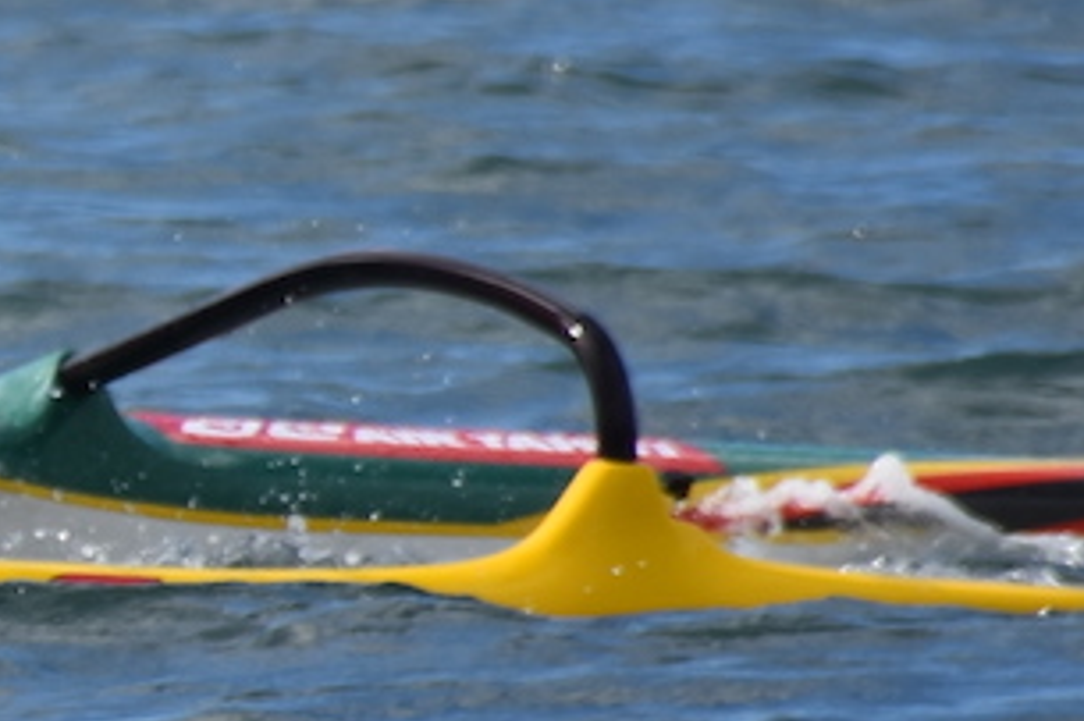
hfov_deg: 1.6
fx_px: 39754
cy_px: 245
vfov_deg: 1.0
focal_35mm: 1321
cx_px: -1919
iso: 100
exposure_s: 1/500
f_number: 5.6
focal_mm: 140
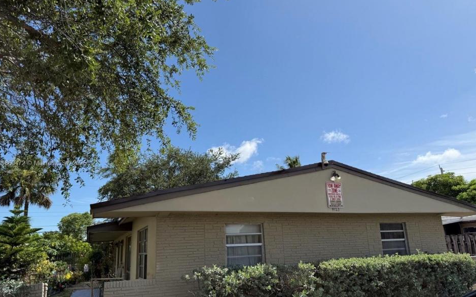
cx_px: 236
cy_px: 164
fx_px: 337
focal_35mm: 26
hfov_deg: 70.4
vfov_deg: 47.5
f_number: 1.78
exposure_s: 1/5714
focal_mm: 6.76
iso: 80
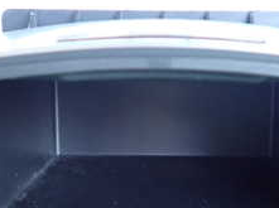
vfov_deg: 21.4
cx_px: 164
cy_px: 149
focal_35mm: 68
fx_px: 547
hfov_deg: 28.6
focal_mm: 4.5
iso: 400
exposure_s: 1/30
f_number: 2
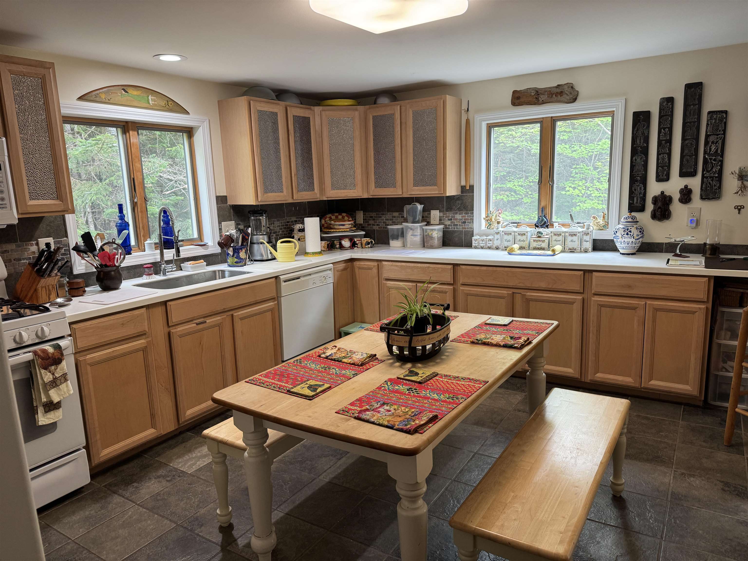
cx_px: 374
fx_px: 519
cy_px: 280
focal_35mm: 24
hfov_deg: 71.6
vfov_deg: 56.8
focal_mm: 6.76
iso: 125
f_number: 1.78
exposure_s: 1/60
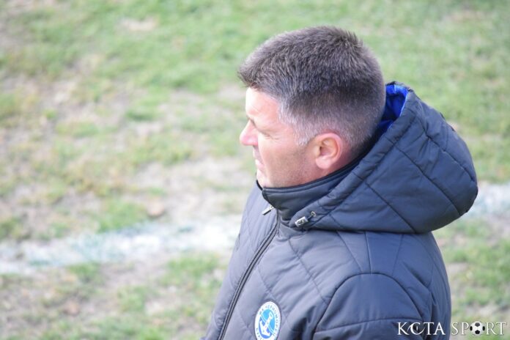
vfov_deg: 4.2
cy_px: 170
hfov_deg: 6.2
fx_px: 4675
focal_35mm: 330
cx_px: 255
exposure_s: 1/800
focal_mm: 220
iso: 3200
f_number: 5.6
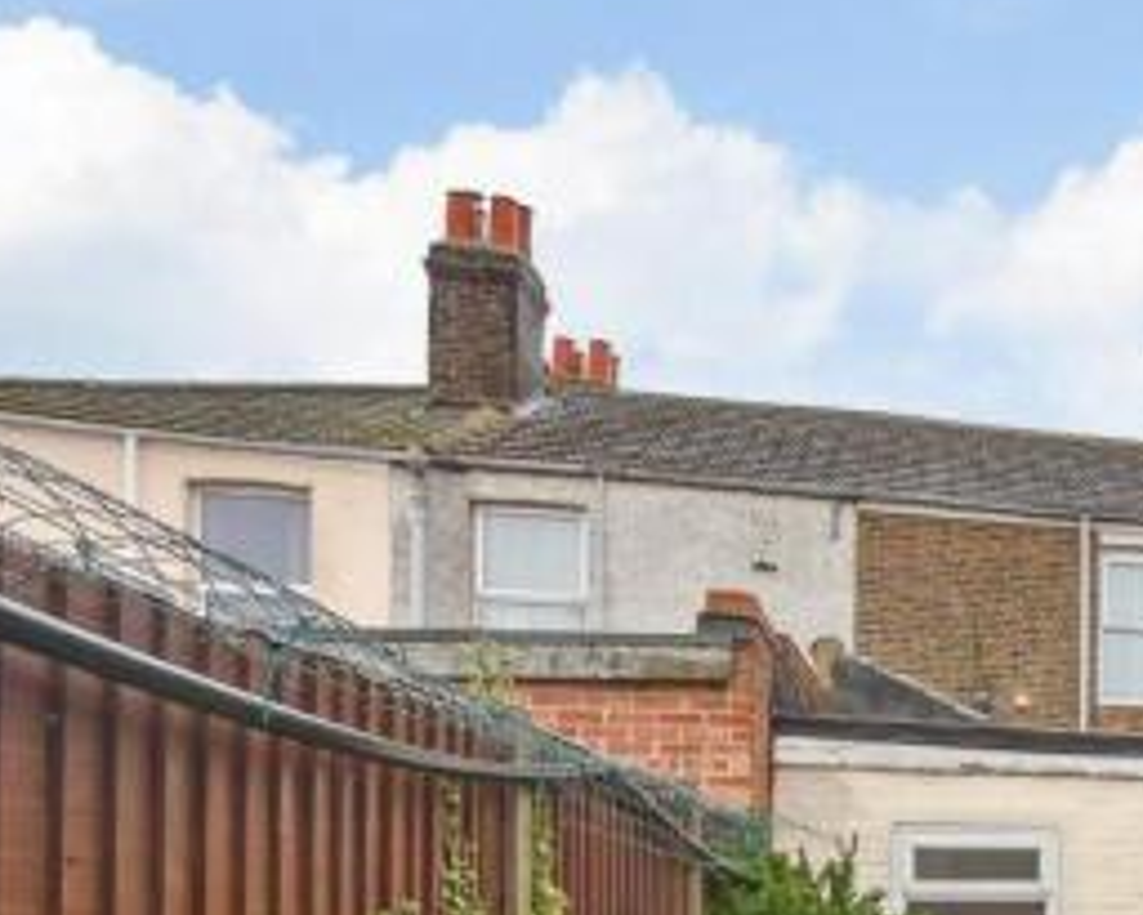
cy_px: 904
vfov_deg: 37.1
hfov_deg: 38.3
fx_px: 1218
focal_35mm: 36
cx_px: 1351
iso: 160
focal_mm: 10
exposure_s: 1/30
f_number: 8
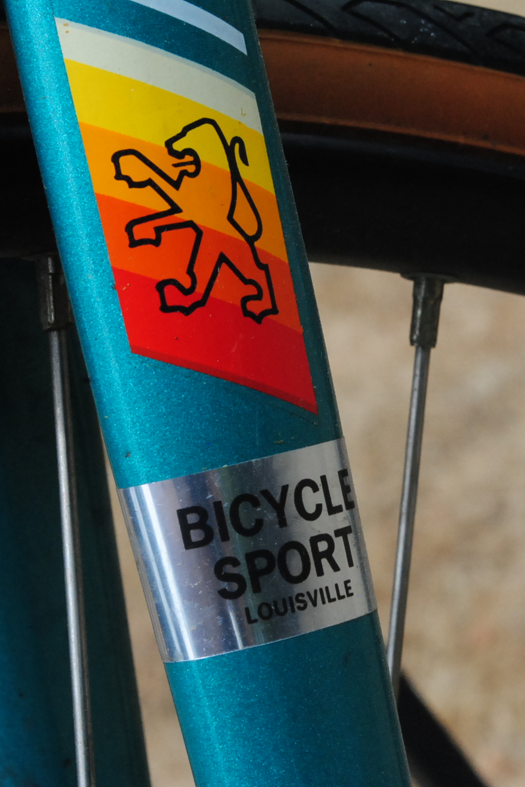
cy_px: 394
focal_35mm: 124
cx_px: 388
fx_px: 2705
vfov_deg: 16.5
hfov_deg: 11.1
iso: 800
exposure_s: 1/250
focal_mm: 55
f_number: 14
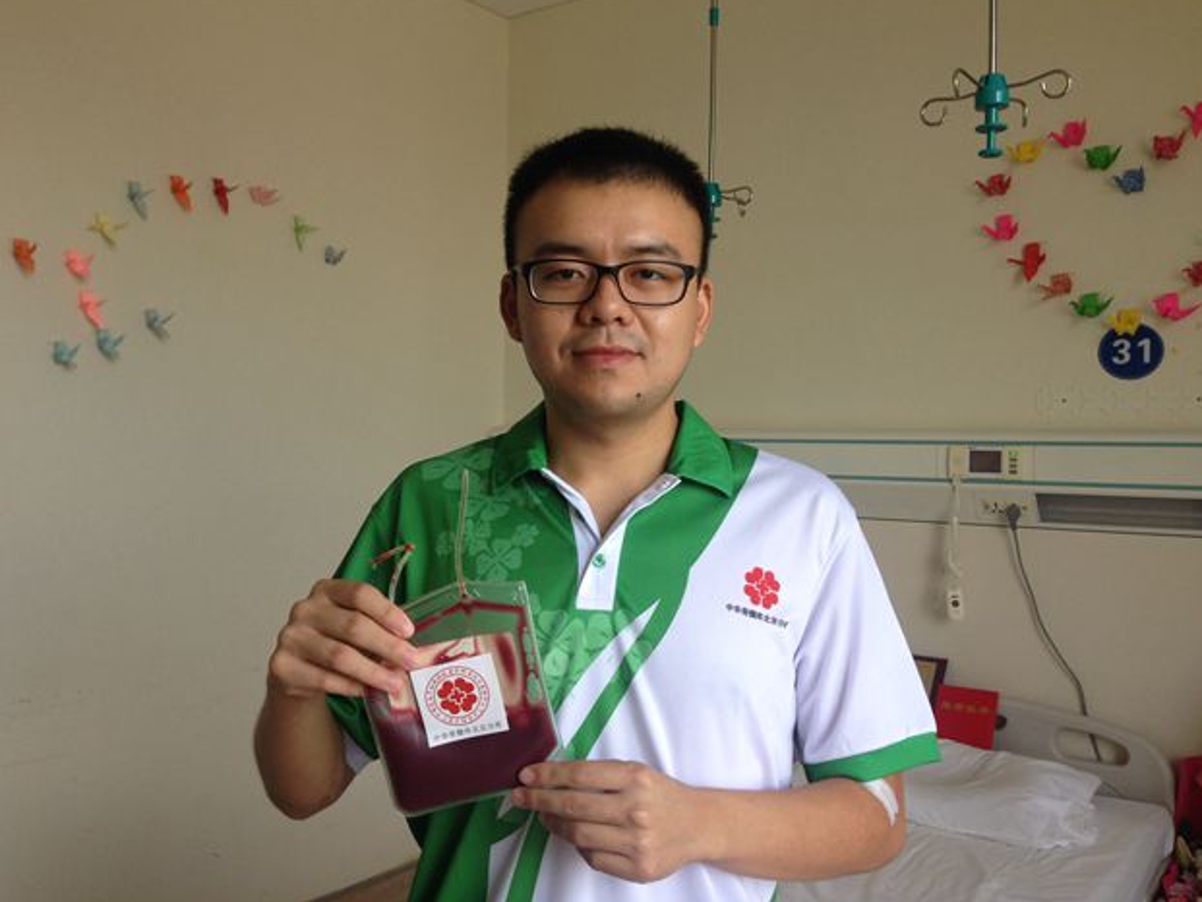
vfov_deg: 41.8
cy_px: 439
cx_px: 604
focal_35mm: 34
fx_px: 1181
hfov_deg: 53.9
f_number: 2.4
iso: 50
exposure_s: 1/60
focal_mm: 4.12
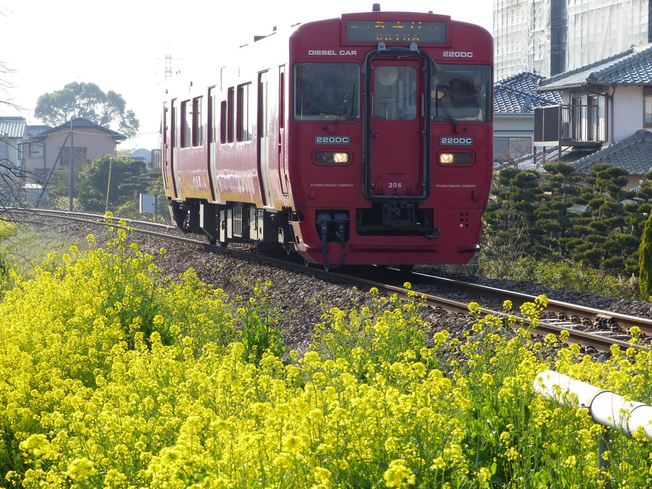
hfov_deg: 14.1
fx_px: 2637
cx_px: 326
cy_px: 244
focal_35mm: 140
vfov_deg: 10.6
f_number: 4
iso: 100
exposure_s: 1/320
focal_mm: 25.2
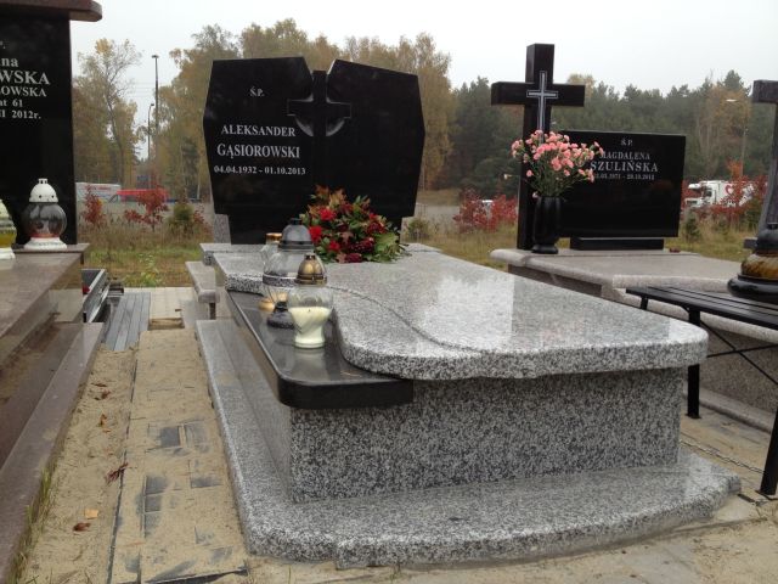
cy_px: 292
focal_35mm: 35
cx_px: 389
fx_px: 787
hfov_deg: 52.6
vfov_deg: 40.7
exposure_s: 1/182
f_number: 2.4
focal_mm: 4.28
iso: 50
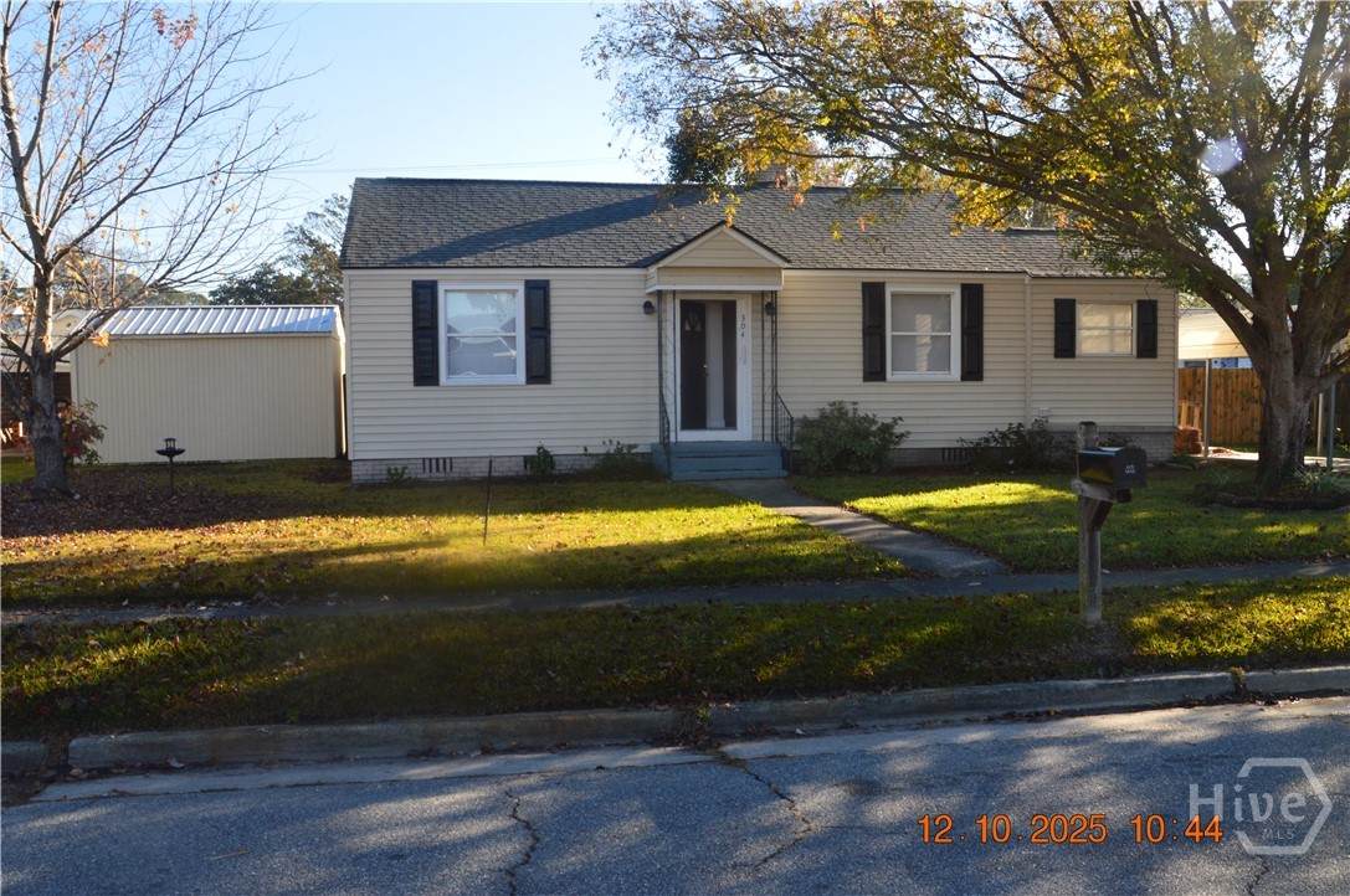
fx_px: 1180
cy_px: 448
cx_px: 675
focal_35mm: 32
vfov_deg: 41.6
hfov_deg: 59.5
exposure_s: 1/160
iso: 400
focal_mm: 21
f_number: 9
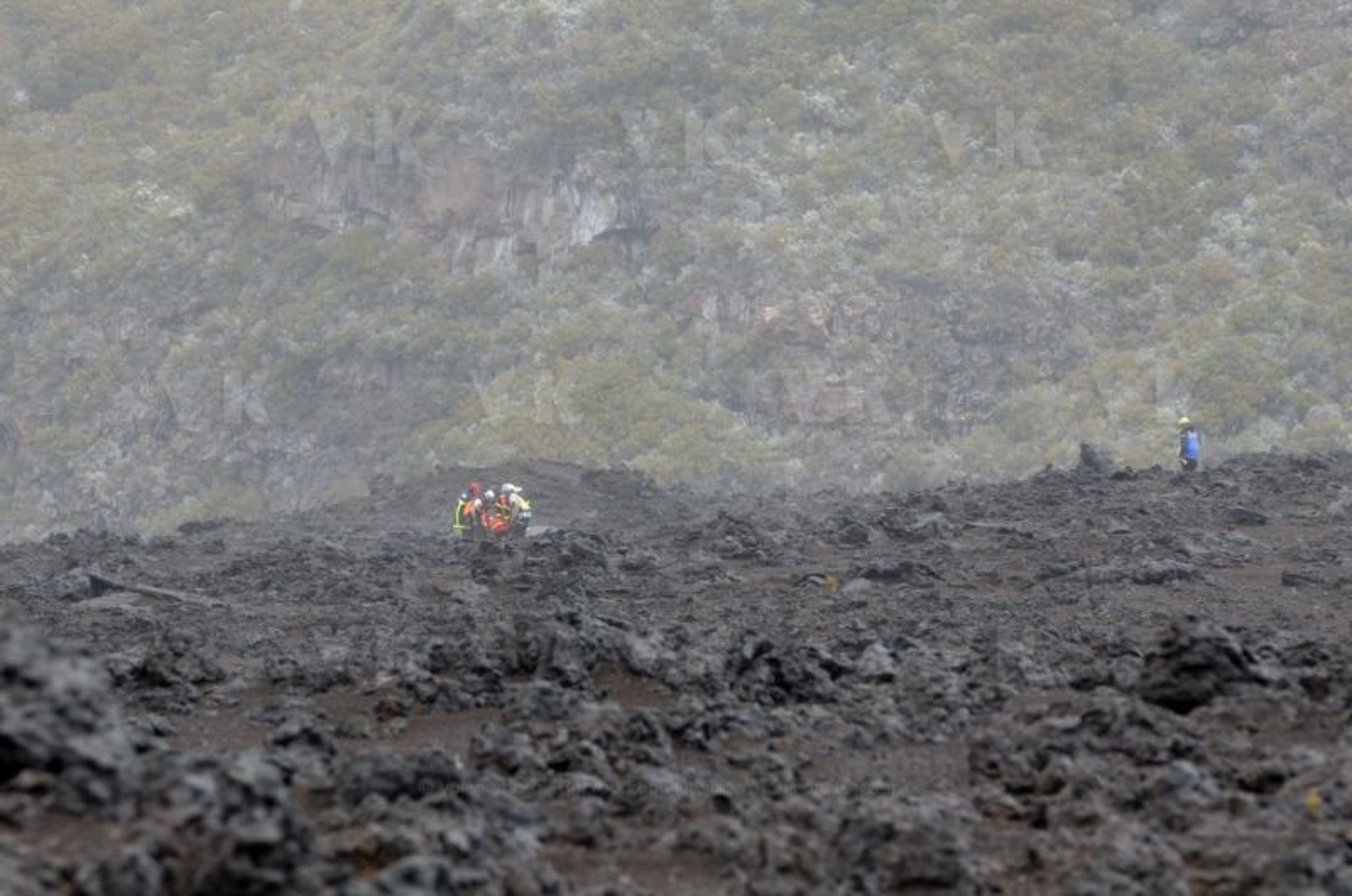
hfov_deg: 6.9
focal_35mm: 300
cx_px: 676
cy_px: 448
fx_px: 11244
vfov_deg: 4.6
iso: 250
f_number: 8
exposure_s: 1/200
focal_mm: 200
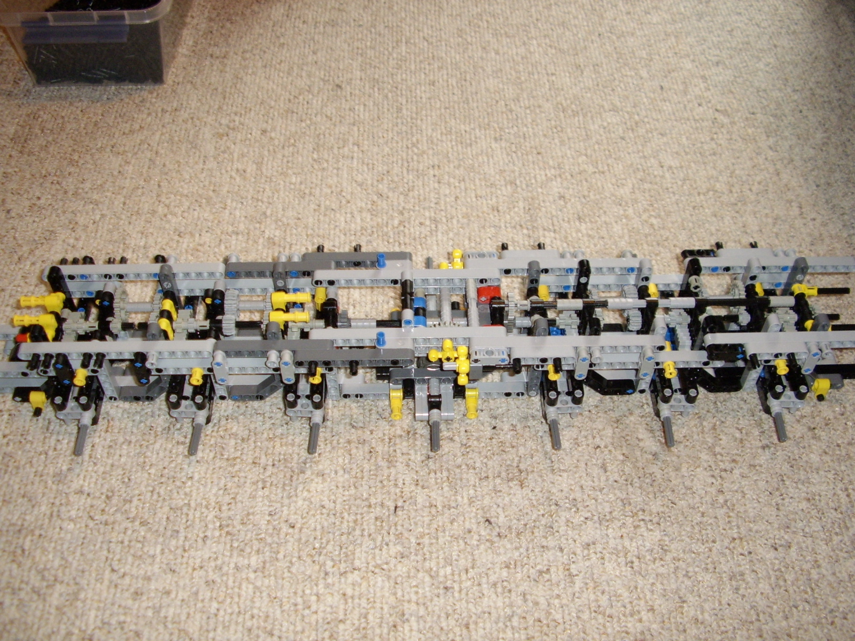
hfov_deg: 60.0
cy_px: 320
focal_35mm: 30
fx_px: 741
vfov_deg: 46.8
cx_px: 428
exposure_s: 1/30
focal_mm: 5.8
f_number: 2.9
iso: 183
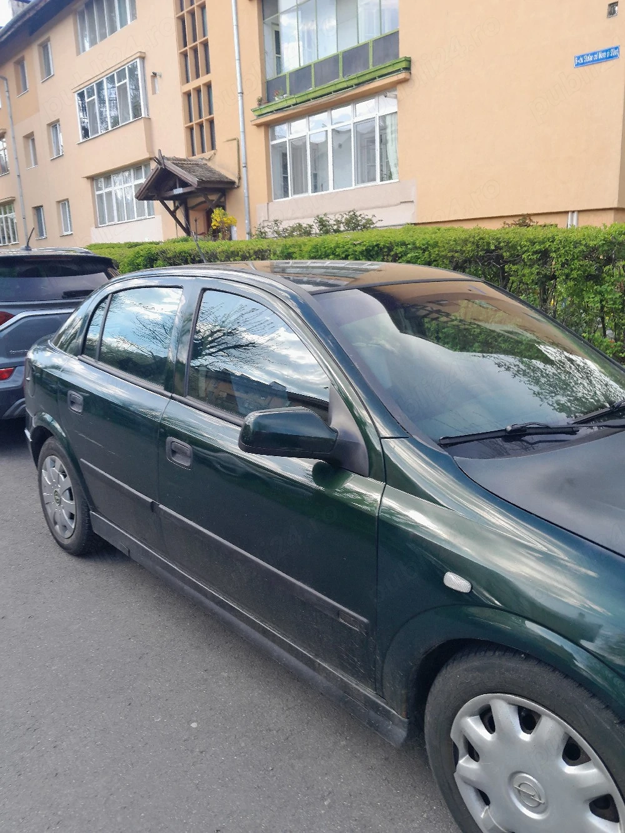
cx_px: 312
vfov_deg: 65.3
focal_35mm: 27
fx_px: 650
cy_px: 416
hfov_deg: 51.4
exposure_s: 1/111
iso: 20
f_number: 1.8
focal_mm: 4
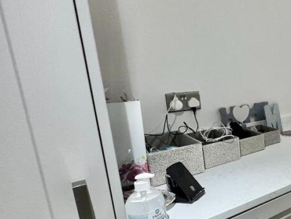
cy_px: 117
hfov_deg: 44.5
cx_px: 320
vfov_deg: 45.4
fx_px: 261
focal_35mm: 31
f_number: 2.2
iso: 500
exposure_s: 1/50
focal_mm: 2.22
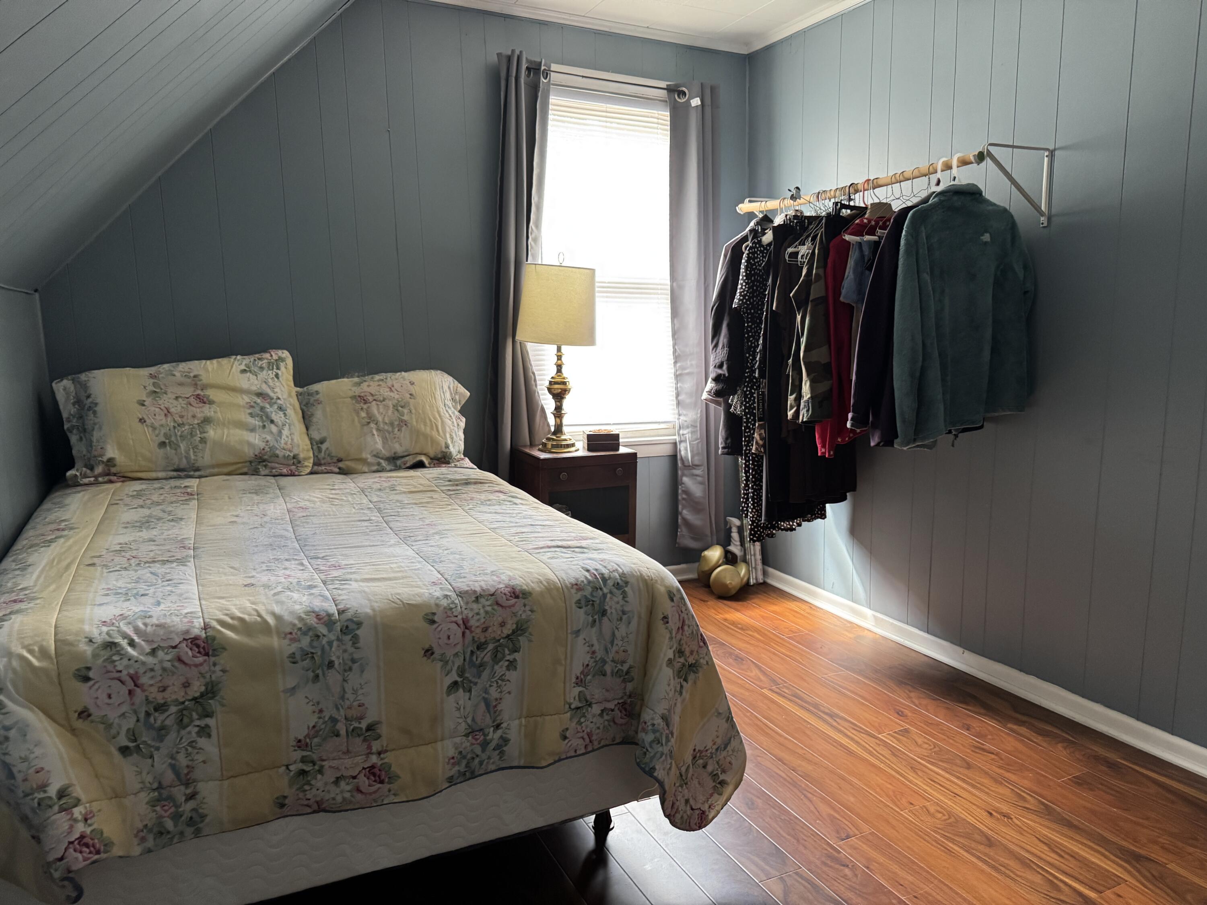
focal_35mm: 24
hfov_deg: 71.6
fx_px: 837
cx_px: 604
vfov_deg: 56.8
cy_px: 452
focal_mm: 6.76
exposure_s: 1/60
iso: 400
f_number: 1.78
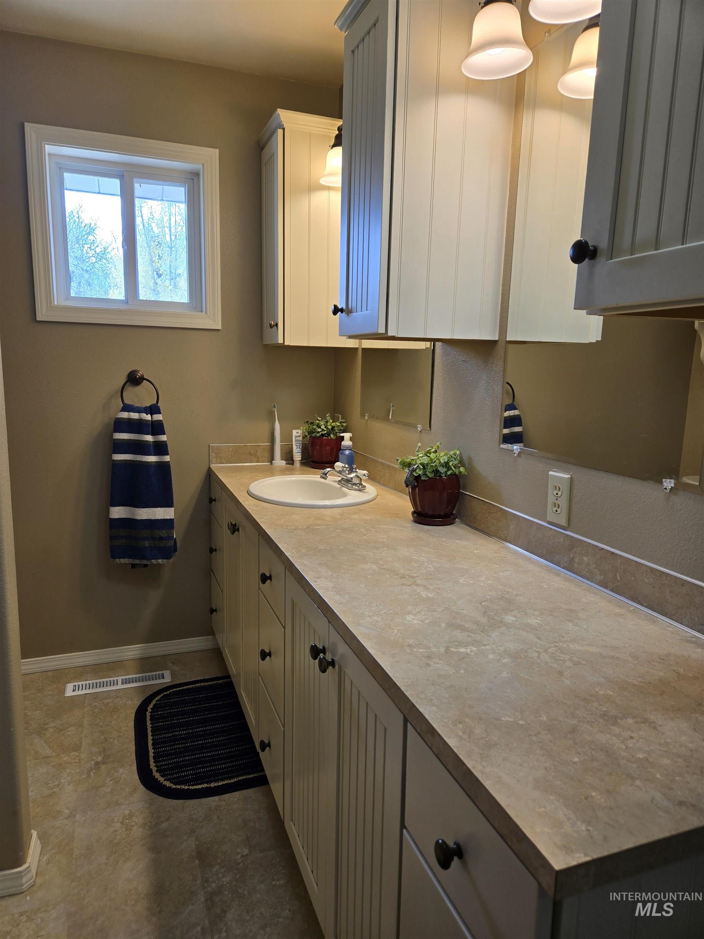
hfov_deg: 58.9
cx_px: 352
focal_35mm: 23
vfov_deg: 73.9
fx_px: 624
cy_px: 470
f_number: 1.8
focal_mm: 5.4
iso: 40
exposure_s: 1/120
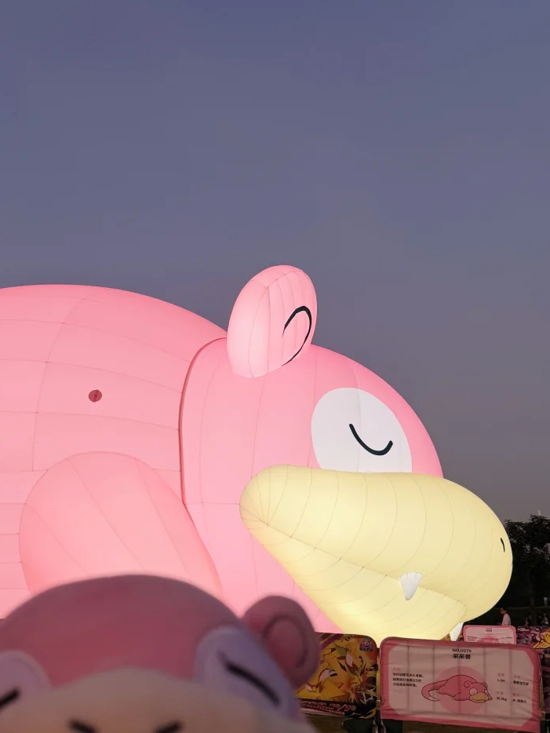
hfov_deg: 37.9
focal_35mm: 37
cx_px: 150
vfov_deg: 49.3
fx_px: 783
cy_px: 485
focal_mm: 6.76
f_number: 1.78
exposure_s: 1/100
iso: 125
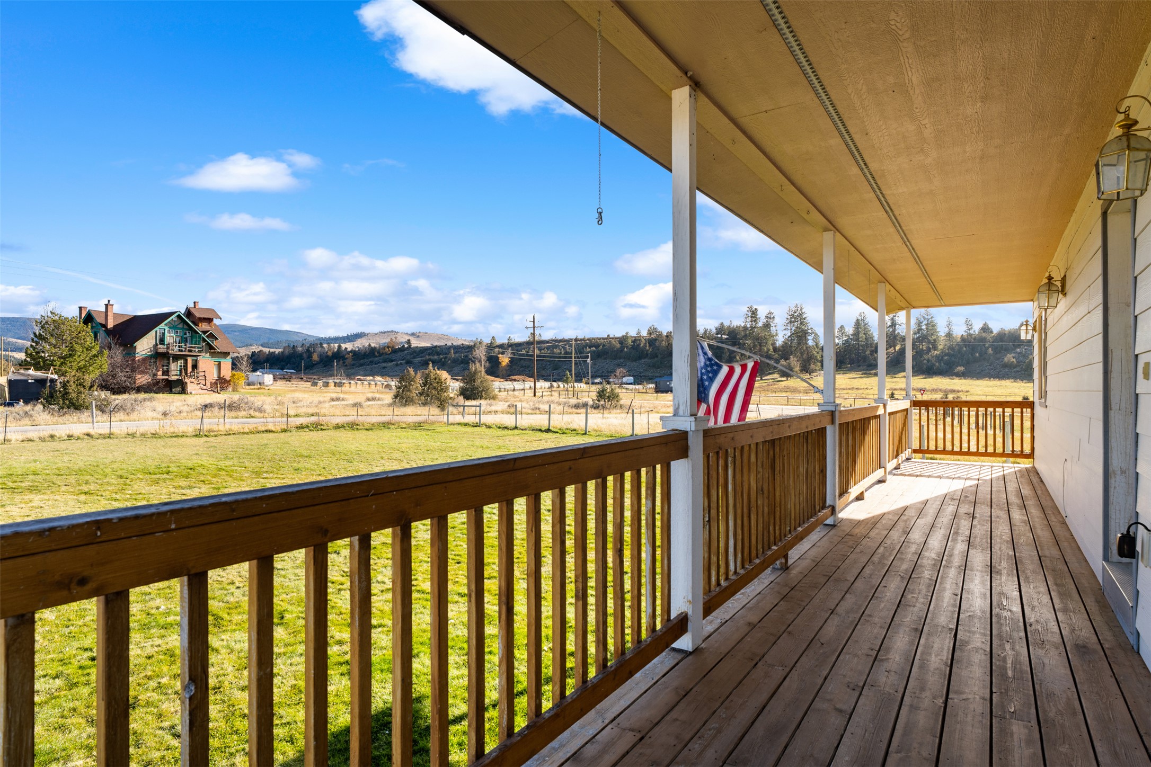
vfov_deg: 64.0
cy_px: 384
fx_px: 614
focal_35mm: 19
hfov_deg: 86.3
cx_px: 576
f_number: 9
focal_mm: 19.2
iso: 250
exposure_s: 1/400
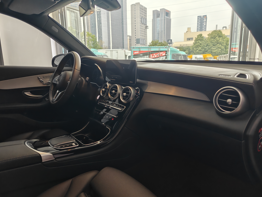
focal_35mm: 24
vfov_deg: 56.8
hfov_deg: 71.6
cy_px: 101
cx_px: 132
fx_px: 182
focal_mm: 6.06
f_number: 1.6
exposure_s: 1/100
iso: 640
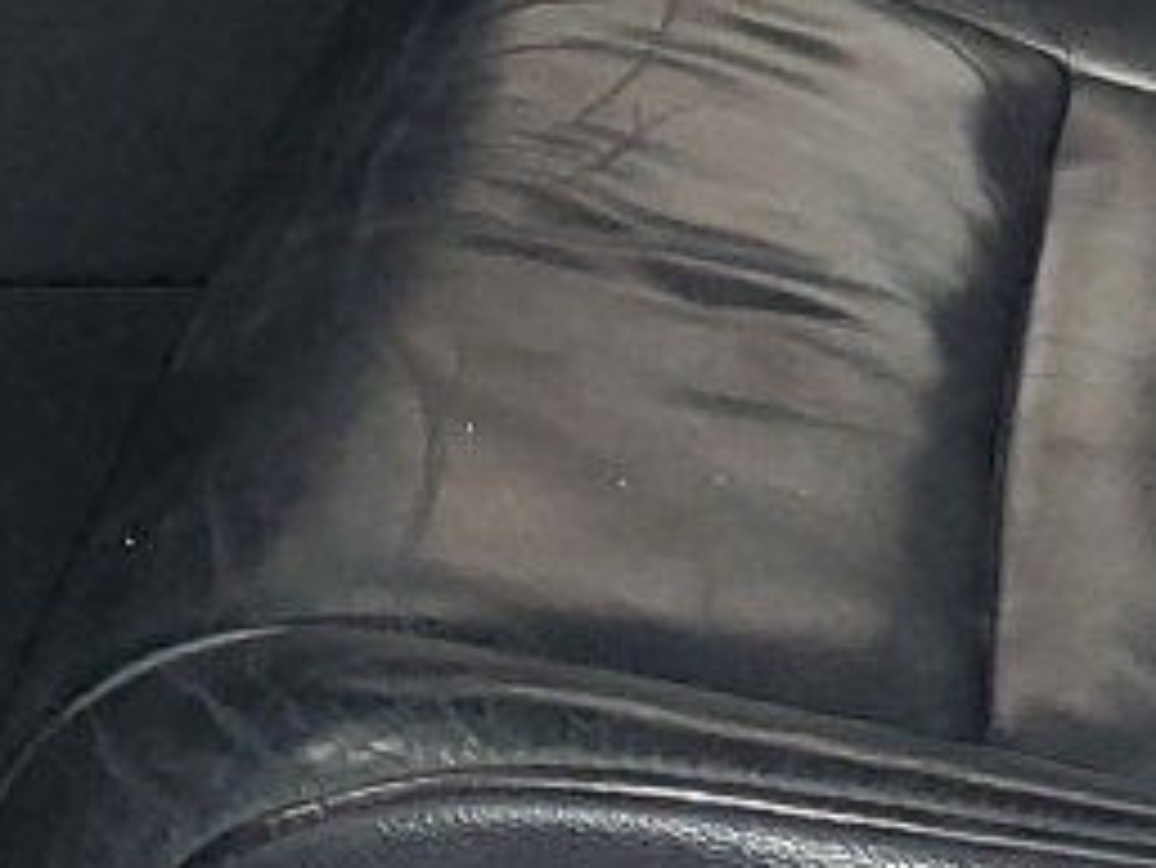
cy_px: -913
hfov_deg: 11.8
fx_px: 5413
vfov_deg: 8.6
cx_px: 1633
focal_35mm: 162
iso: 145
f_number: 1.5
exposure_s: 1/20
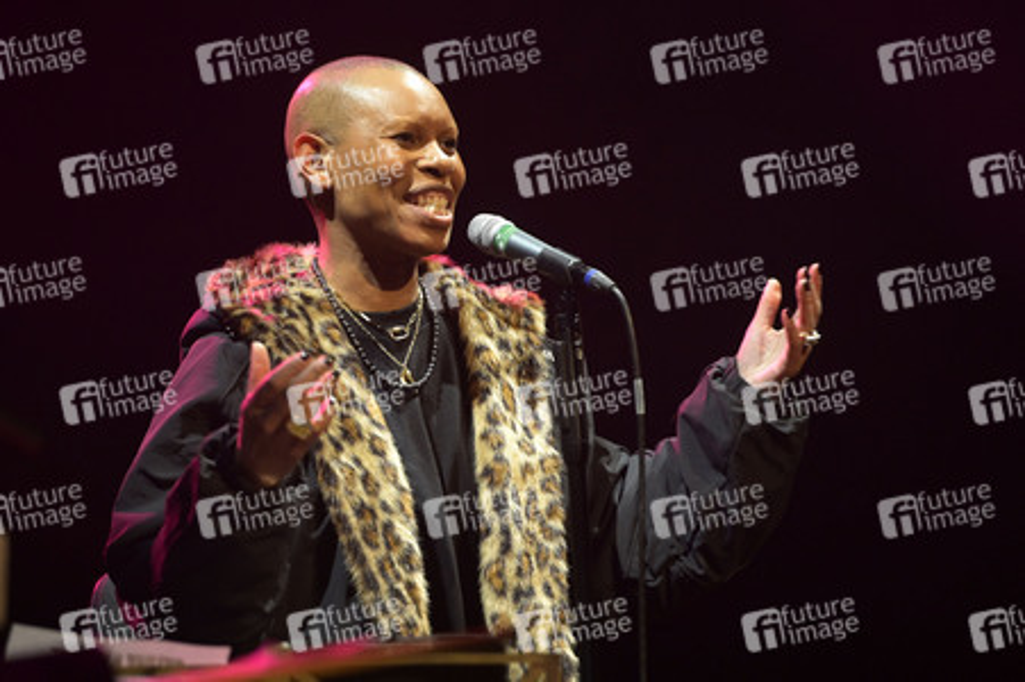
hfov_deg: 10.3
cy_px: 341
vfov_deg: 6.9
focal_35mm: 200
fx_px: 5690
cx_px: 512
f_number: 3.5
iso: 4000
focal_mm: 200
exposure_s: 1/400
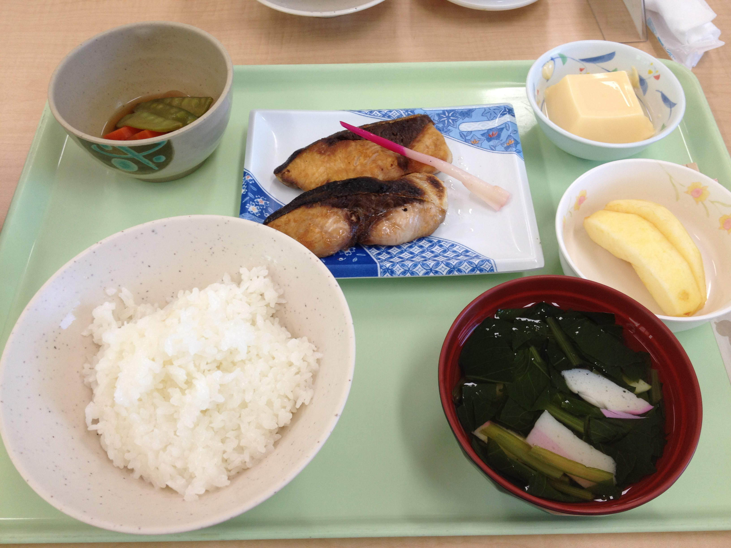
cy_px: 274
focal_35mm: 35
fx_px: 739
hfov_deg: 52.6
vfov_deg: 40.7
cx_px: 366
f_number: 2.4
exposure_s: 1/60
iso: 64
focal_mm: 4.28
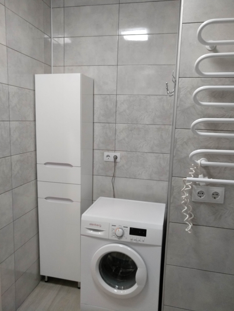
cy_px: 156
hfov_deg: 61.1
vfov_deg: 76.4
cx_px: 117
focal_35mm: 22
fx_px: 198
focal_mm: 3.81
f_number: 2.2
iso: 320
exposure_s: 1/33
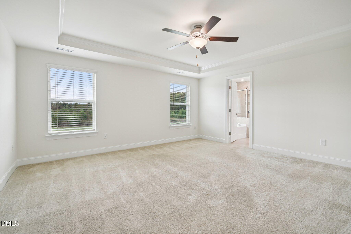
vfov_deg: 75.5
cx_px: 176
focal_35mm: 16
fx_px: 151
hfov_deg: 98.5
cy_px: 117
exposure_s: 1/30
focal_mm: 15.5
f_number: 8
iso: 100
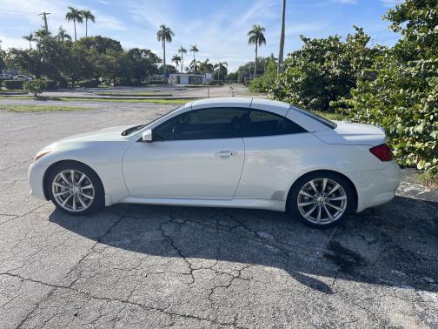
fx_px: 316
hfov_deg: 69.4
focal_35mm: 25
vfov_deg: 54.9
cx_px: 219
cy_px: 164
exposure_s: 1/2336
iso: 32
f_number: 1.6
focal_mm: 5.1
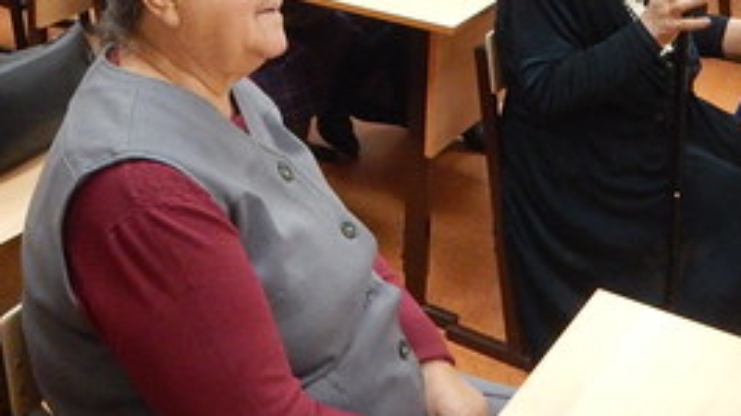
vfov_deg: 18.4
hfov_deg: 34.5
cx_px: 239
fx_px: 1179
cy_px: -155
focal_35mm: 60
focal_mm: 4
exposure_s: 1/30
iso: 200
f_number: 3
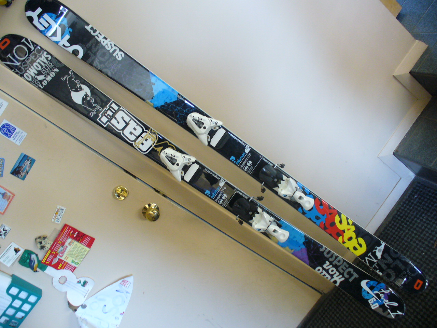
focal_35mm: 37
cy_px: 164
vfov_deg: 38.7
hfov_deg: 50.1
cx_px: 218
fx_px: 467
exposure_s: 1/20
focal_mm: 6.1
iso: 200
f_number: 2.8
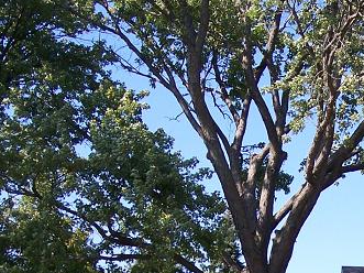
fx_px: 999
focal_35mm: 95
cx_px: 355
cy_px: 279
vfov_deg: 15.3
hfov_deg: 20.1
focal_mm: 8
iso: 100
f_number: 3.4
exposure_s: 1/500
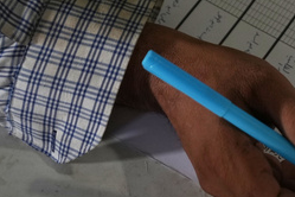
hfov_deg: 8.7
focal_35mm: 226
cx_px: 524
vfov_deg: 6.0
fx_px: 1855
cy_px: -94
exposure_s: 1/100
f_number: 2.8
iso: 800
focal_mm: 55.1
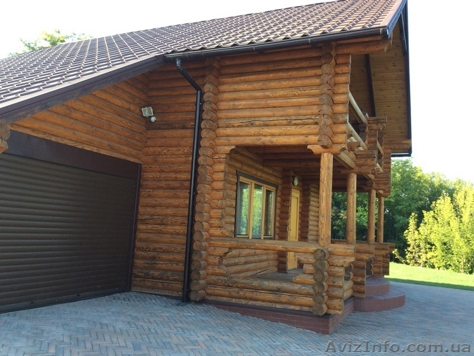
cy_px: 178
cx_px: 237
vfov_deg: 44.2
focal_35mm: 32
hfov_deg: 56.8
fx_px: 438
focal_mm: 3.3
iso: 32
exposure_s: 1/189
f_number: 2.4
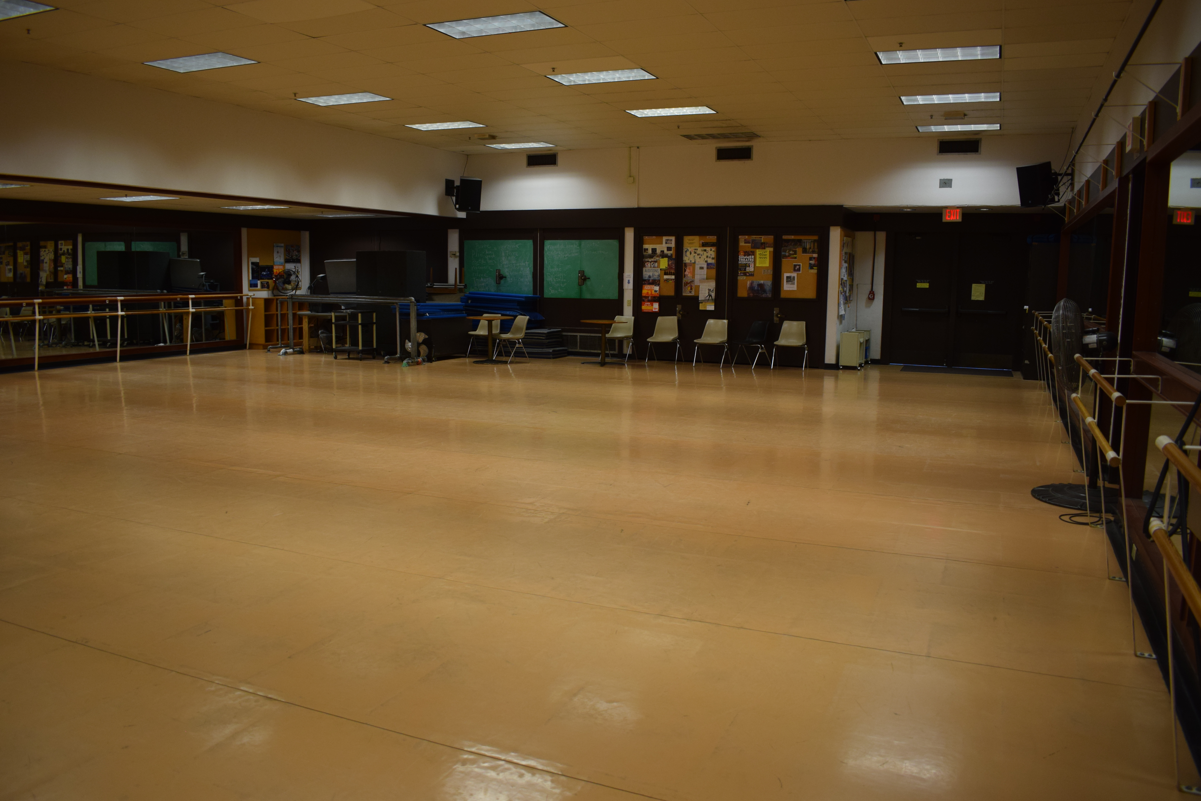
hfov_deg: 67.4
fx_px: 901
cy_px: 400
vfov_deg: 47.9
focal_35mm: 27
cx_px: 600
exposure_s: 1/60
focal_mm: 18
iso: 500
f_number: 4
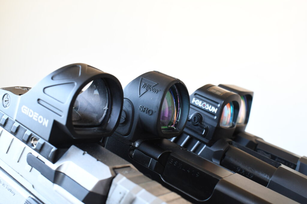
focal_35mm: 43
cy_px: 102
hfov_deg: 45.4
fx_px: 367
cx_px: 154
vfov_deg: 31.2
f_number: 11
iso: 1250
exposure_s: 1/10
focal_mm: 29
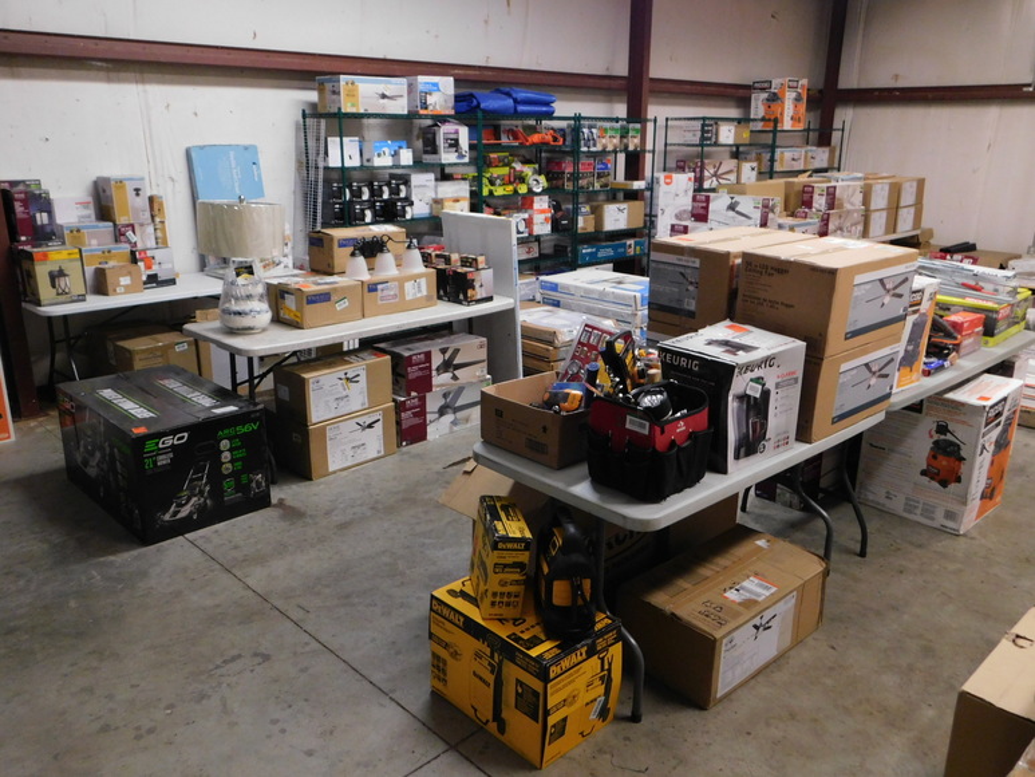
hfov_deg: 63.4
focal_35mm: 28
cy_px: 388
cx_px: 518
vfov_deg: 49.8
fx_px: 837
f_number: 3.2
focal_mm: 4.9
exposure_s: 1/30
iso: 400
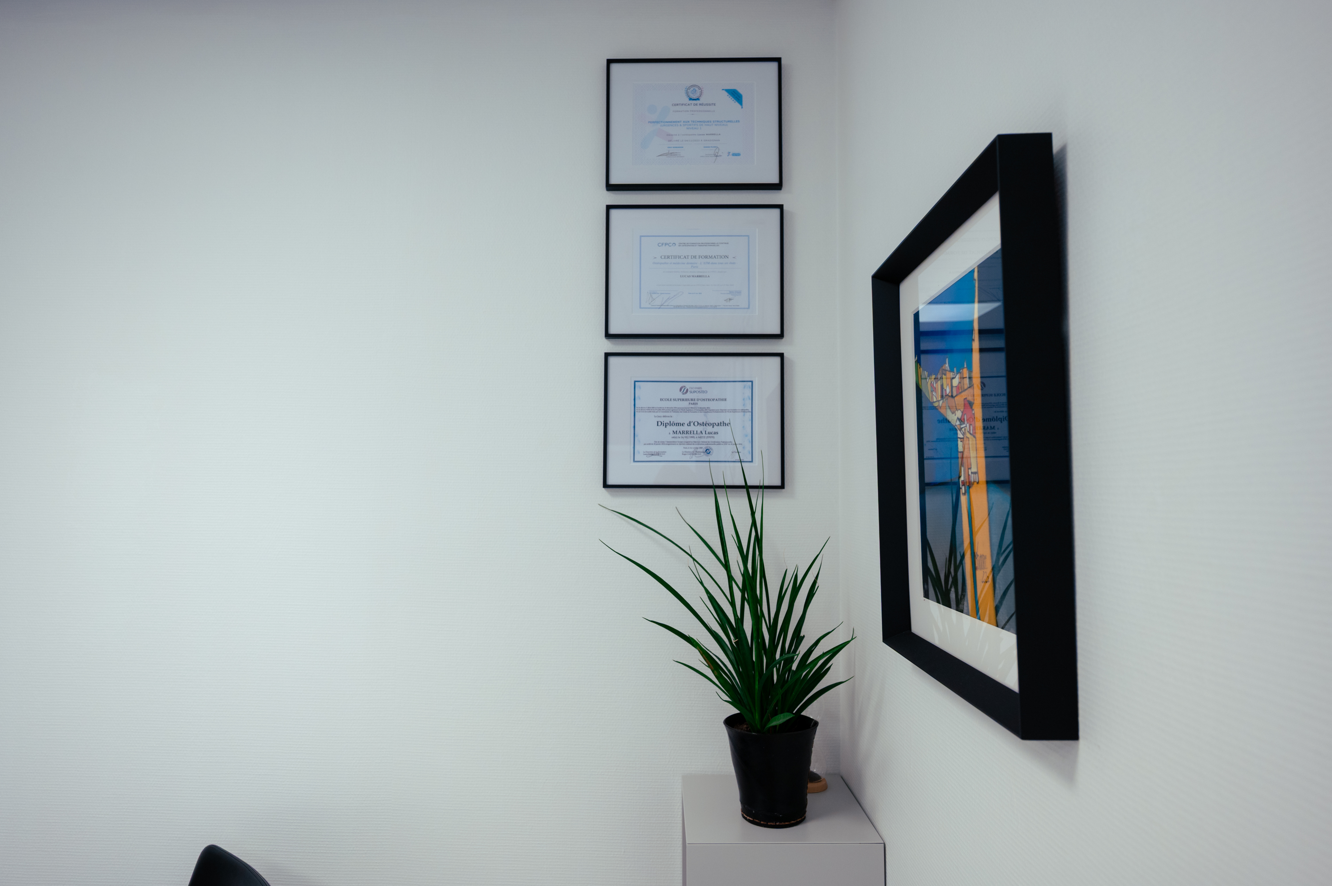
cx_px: 666
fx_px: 758
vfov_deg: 60.6
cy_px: 443
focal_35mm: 20
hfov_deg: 82.6
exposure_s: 1/80
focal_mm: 20.5
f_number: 4
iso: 640
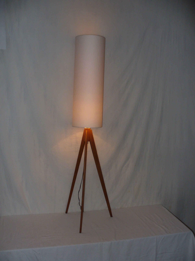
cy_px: 130
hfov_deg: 38.7
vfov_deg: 50.1
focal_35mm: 37
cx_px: 98
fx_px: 278
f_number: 2.8
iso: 80
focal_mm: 6.1
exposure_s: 1/30
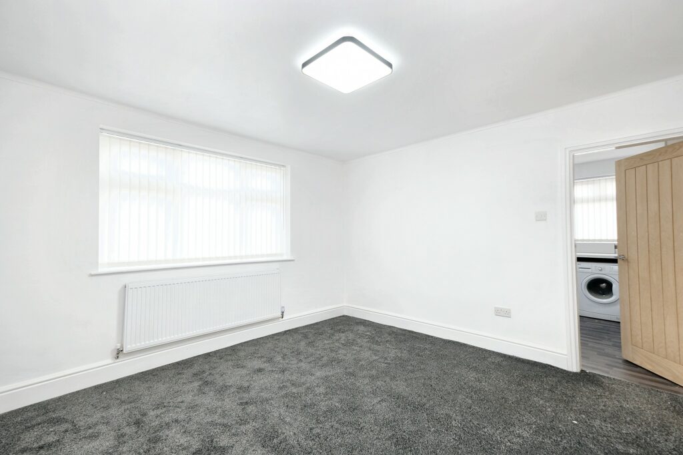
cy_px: 228
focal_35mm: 15
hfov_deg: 100.4
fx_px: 285
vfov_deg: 77.3
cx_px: 342
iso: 640
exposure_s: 1/60
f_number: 4
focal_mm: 10
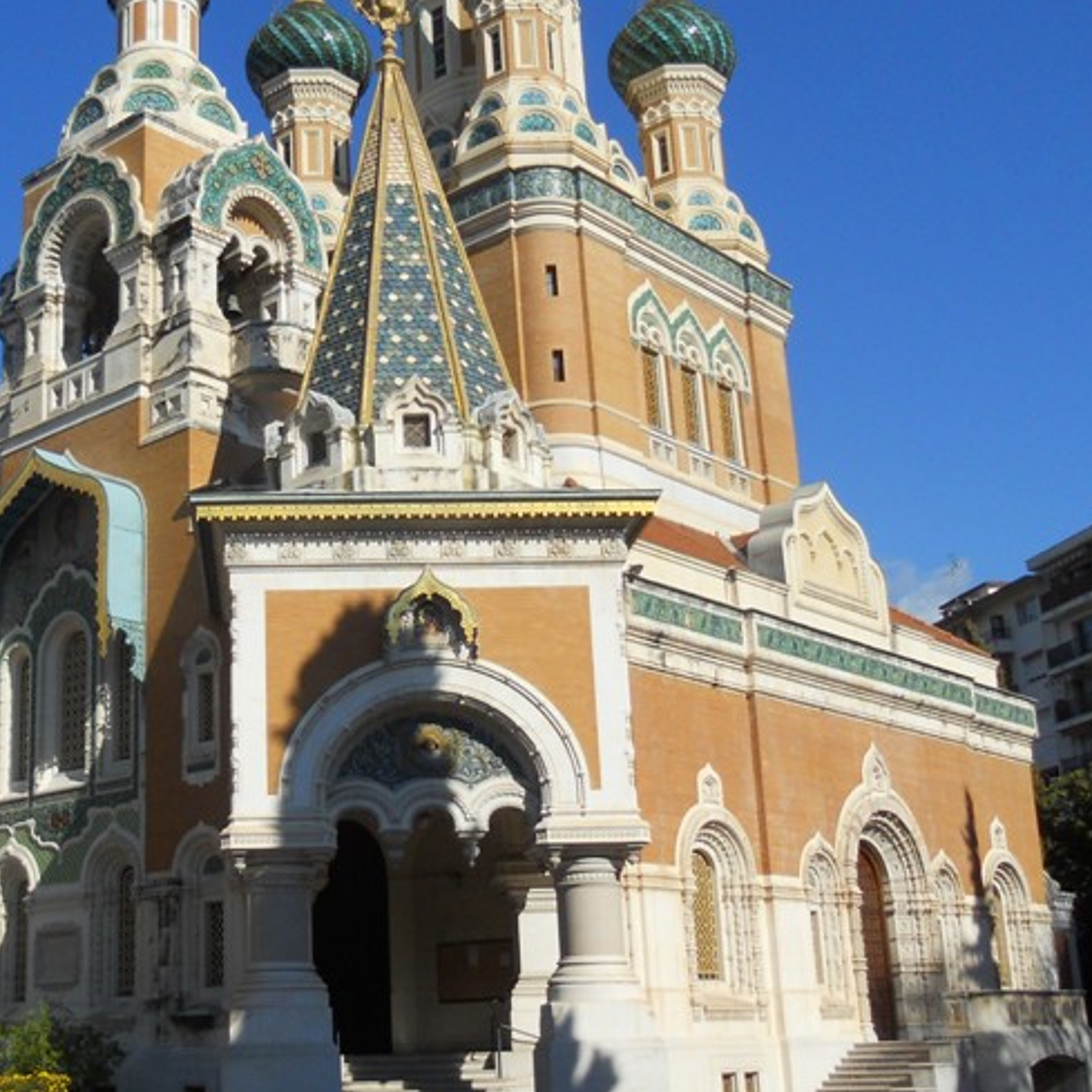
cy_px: 487
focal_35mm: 50
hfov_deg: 33.4
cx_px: 286
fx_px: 1785
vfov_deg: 34.0
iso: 80
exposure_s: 1/1500
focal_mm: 4.9
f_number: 3.2
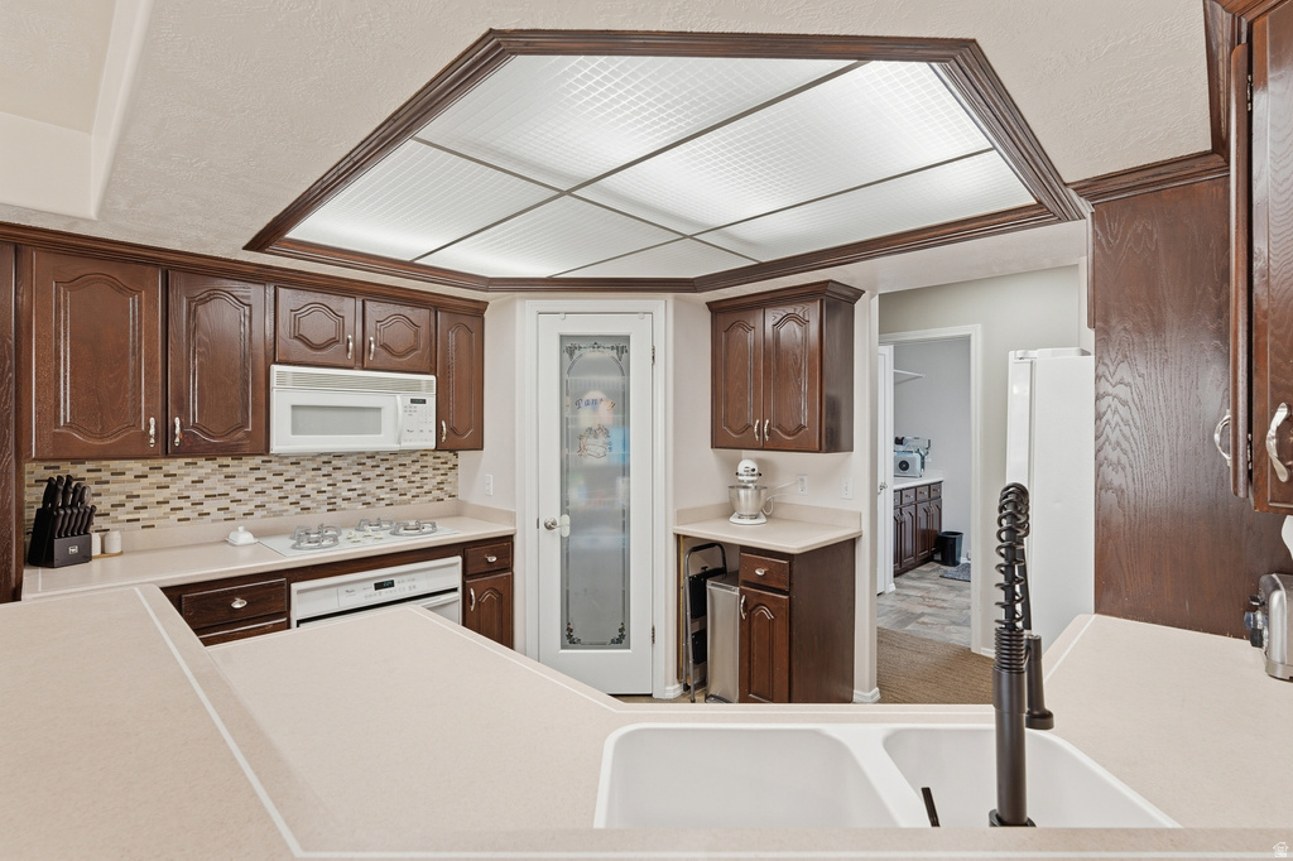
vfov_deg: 70.4
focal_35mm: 17
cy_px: 430
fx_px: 610
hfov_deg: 93.3
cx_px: 646
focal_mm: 17
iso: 250
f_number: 9
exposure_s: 1/250
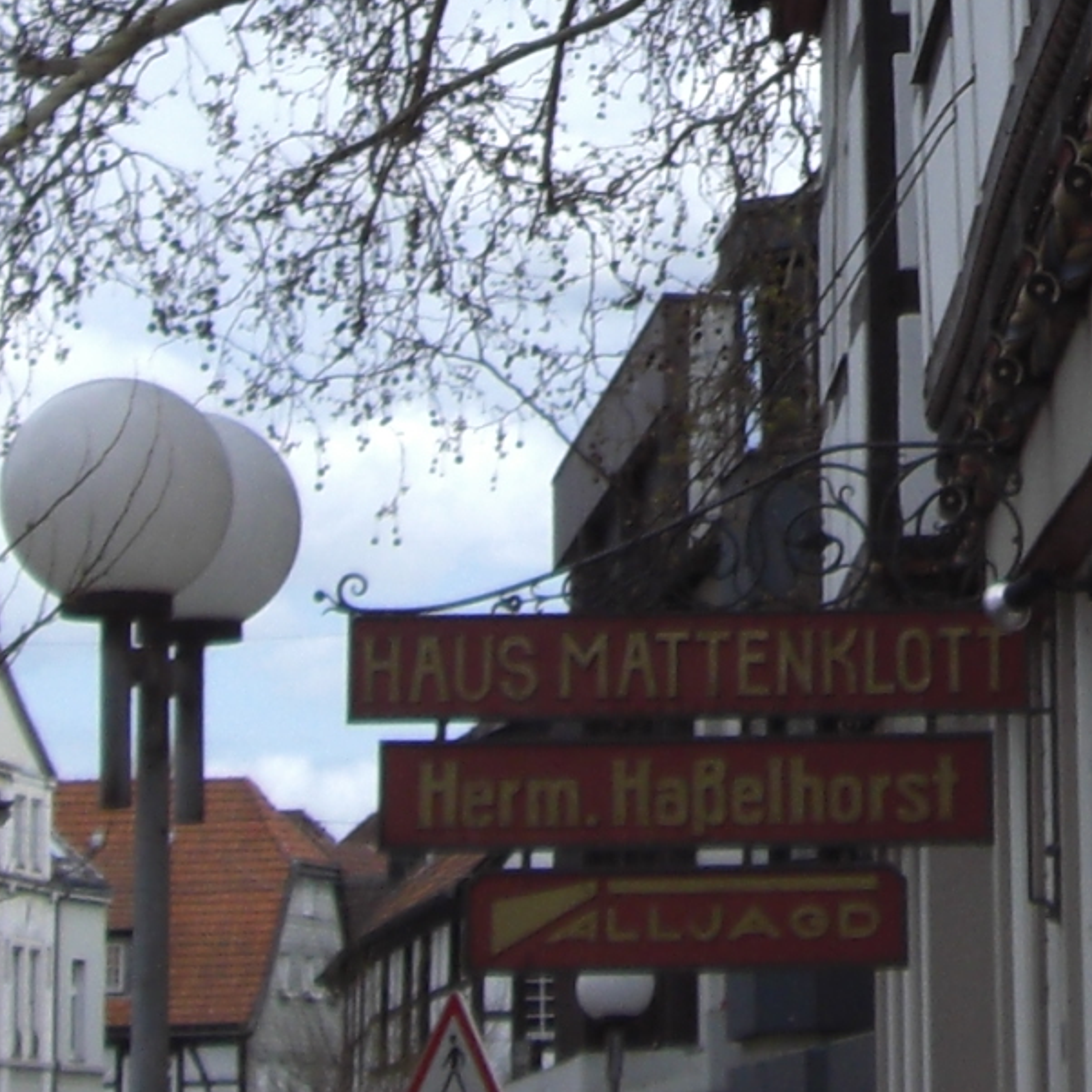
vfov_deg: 10.6
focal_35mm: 157
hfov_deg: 10.9
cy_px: -713
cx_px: 1408
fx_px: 5603
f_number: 8
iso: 64
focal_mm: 6.2
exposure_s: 1/125
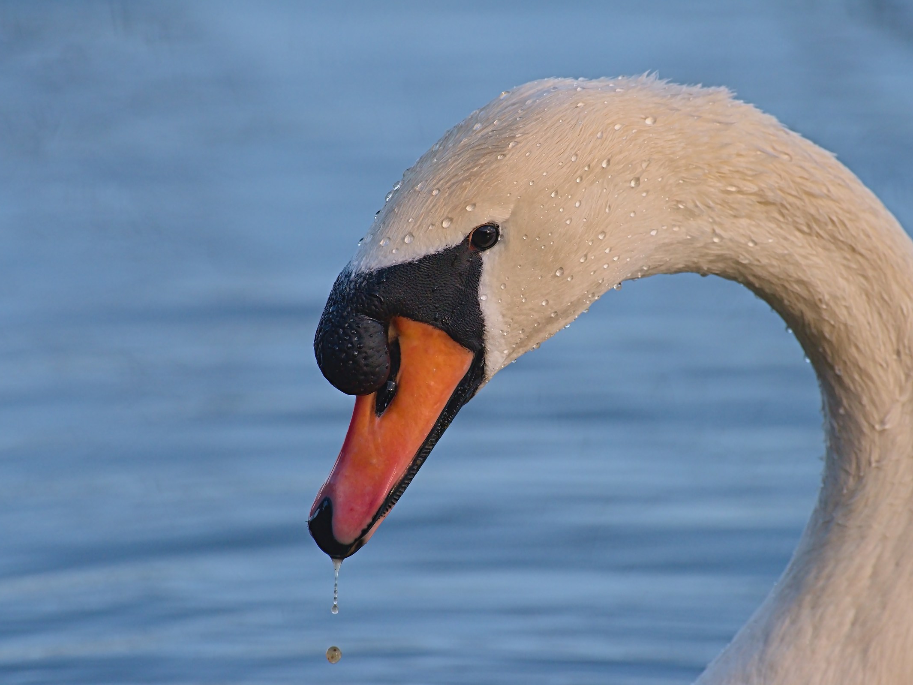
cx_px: 469
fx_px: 17146
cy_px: 343
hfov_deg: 3.1
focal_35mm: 650
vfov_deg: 2.3
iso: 800
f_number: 9
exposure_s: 1/1600
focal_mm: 600
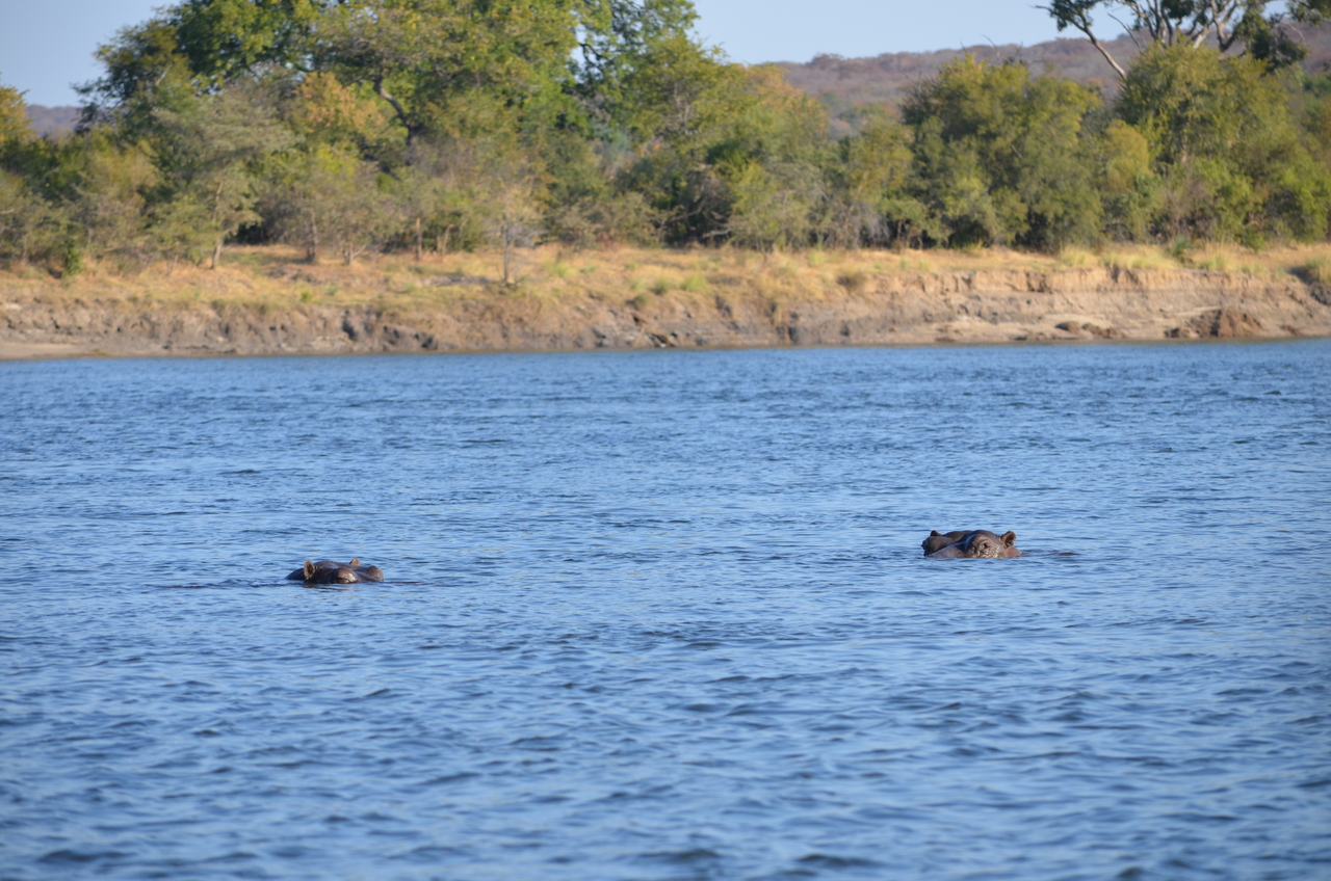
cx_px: 666
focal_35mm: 225
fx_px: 8302
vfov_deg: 6.1
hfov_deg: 9.2
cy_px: 440
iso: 200
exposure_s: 1/500
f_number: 5.6
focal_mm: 150
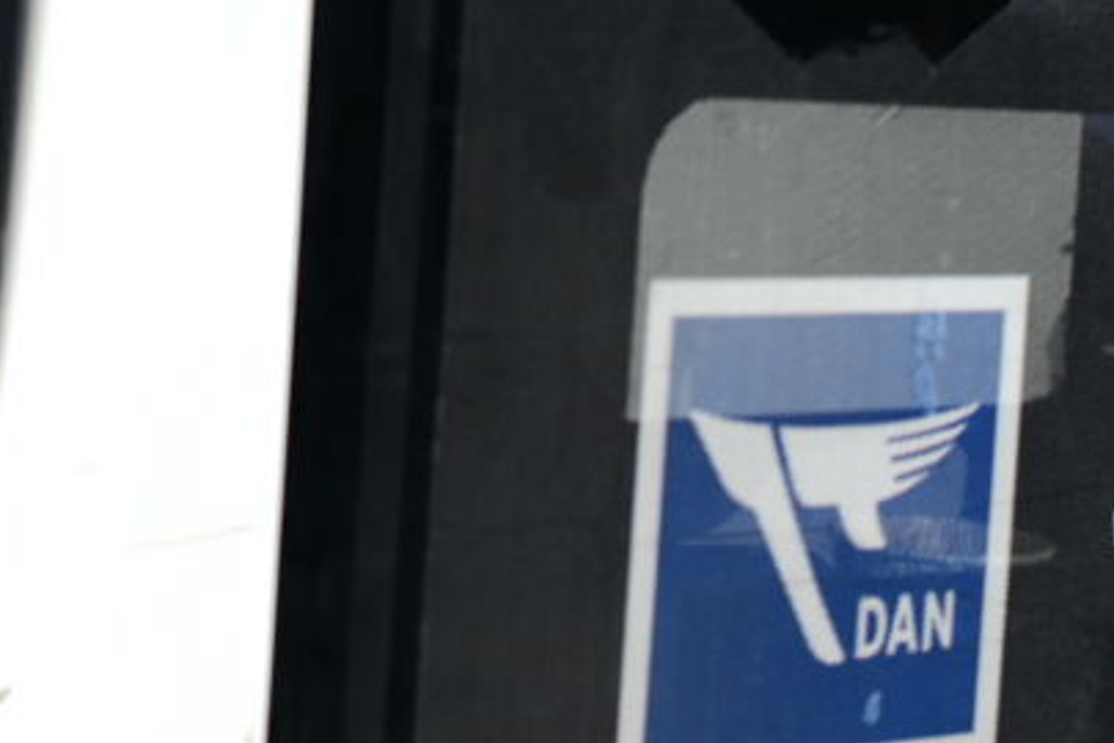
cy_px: 45
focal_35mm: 121
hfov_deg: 16.6
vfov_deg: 11.2
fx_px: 3744
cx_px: 11
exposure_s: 1/320
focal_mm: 35
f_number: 5.6
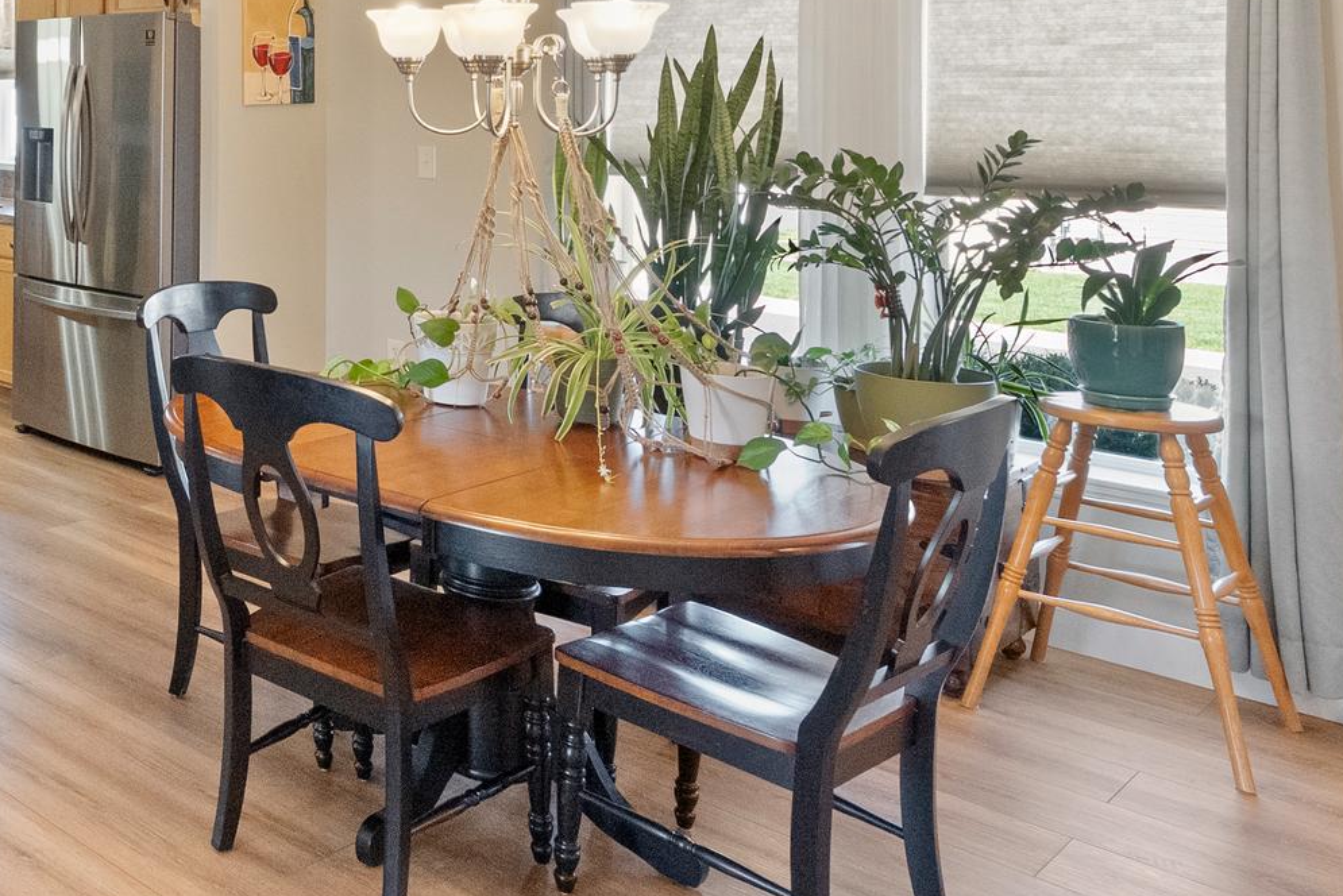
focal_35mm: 35
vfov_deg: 36.3
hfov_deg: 45.1
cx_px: -32
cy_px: 148
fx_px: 1306
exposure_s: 1/100
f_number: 9
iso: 5000
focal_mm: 17
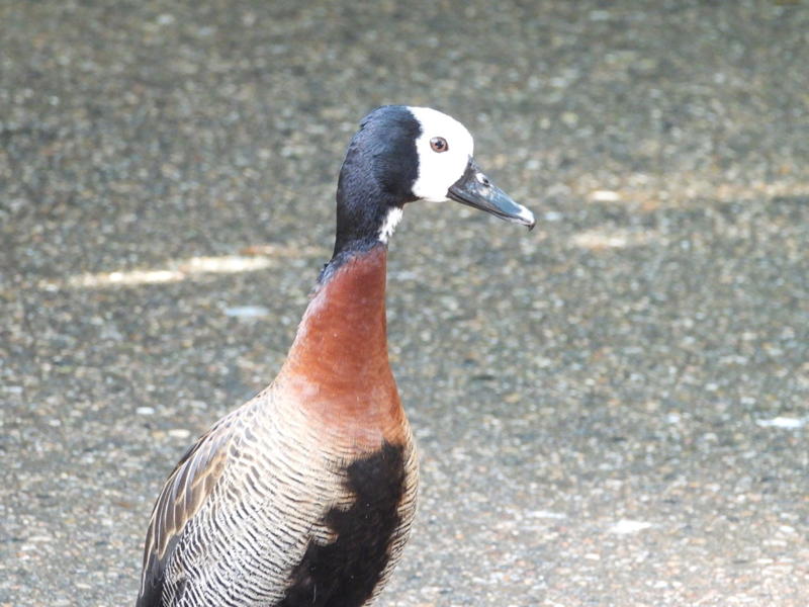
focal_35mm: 345
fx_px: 8063
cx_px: 404
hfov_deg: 5.7
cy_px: 304
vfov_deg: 4.3
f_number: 4.5
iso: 1250
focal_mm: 62.1
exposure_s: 1/30
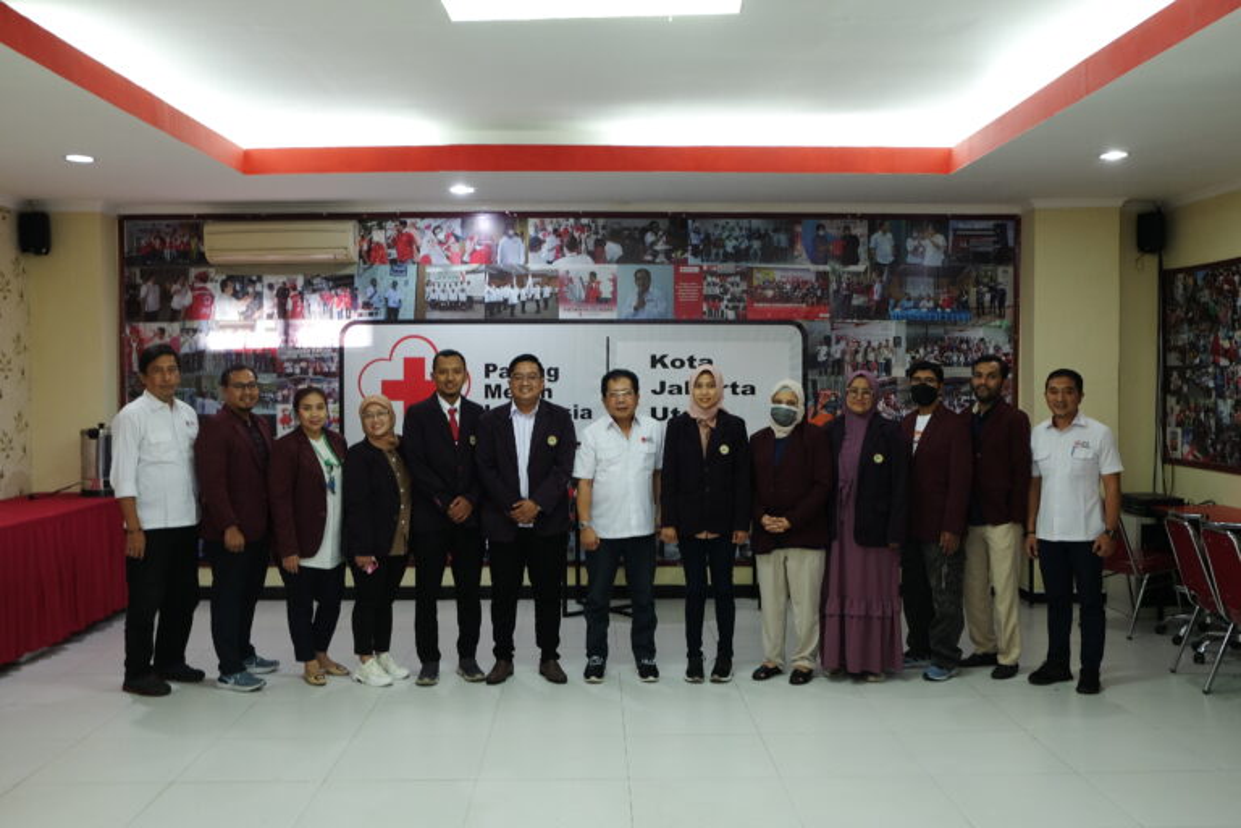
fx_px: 1206
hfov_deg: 54.4
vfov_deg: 37.9
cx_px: 620
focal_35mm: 35
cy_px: 414
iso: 800
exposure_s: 1/30
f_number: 4.4
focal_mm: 23.5
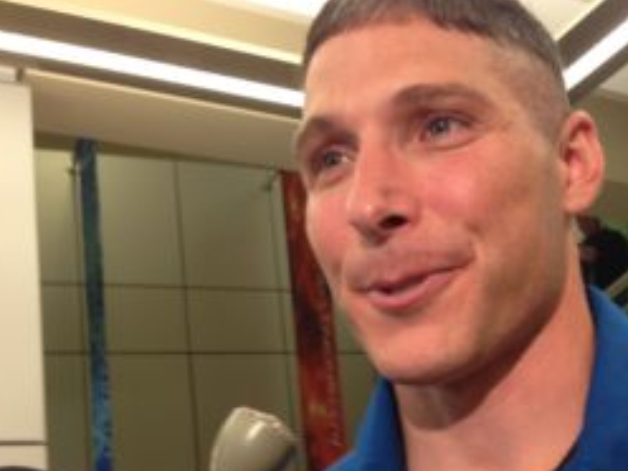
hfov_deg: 31.5
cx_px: 491
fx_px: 1089
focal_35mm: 60
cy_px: 387
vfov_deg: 24.0
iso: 80
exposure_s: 1/20
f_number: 2.4
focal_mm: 4.12
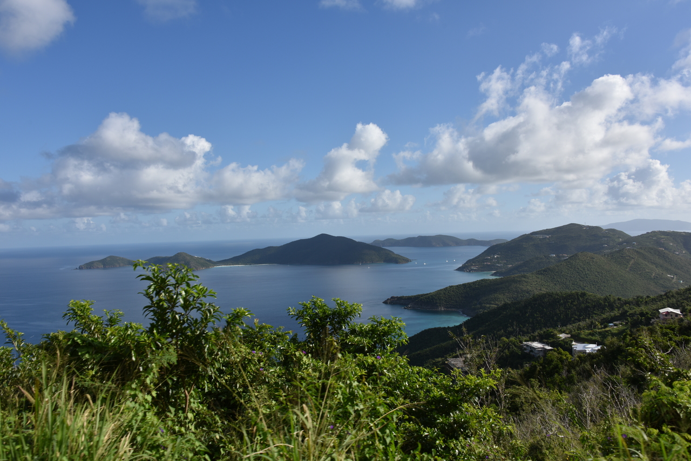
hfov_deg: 65.5
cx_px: 346
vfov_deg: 46.4
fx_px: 538
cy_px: 230
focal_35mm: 28
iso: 100
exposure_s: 1/400
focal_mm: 28
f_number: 10
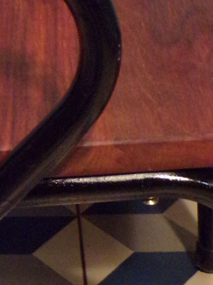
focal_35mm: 186
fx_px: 1527
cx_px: -37
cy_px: 158
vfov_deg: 10.6
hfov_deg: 7.9
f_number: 3.5
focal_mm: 8.7
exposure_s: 1/17
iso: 537
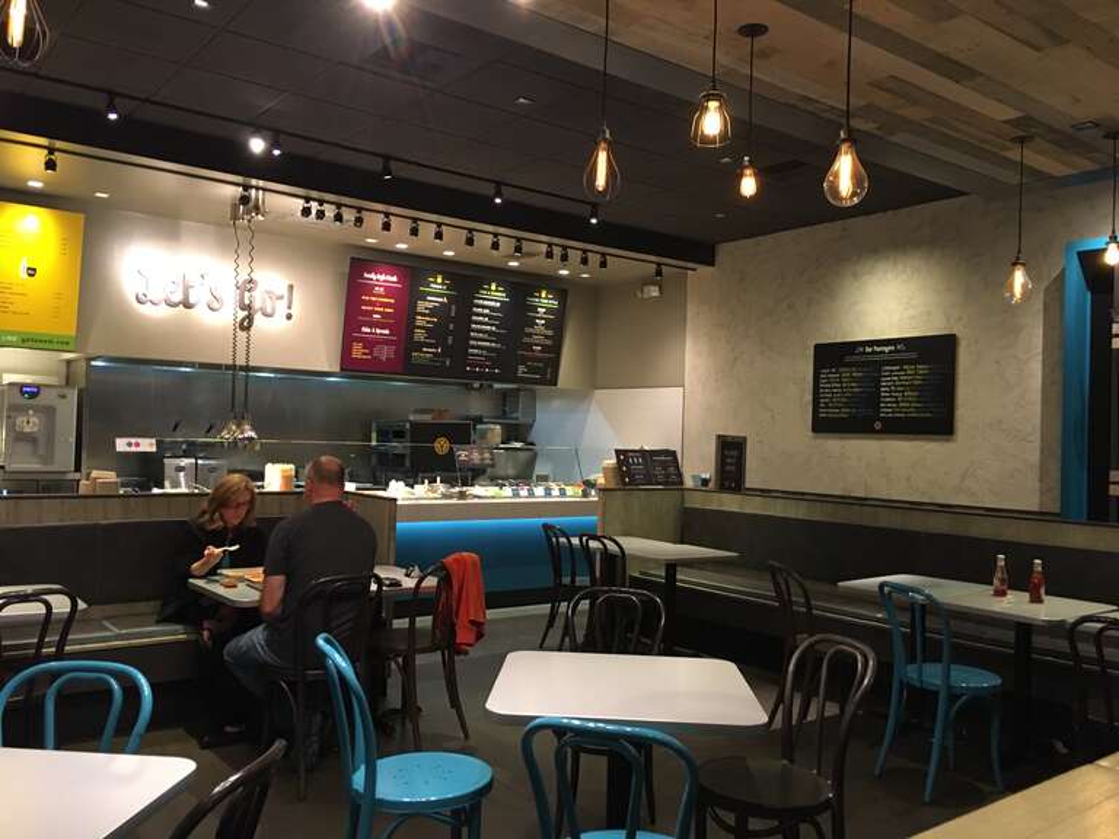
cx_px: 560
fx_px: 937
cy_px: 420
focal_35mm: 29
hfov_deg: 61.7
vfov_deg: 48.2
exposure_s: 1/30
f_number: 2.2
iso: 200
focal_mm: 4.15
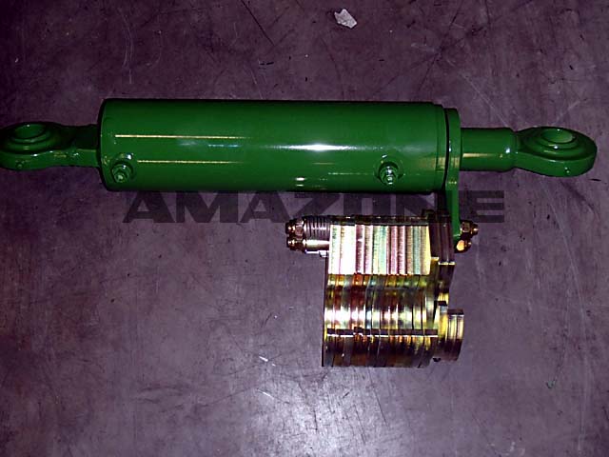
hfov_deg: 41.2
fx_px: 809
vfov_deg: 31.5
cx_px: 304
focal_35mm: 46
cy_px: 228
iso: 400
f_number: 4.9
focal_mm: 8.25
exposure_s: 1/50
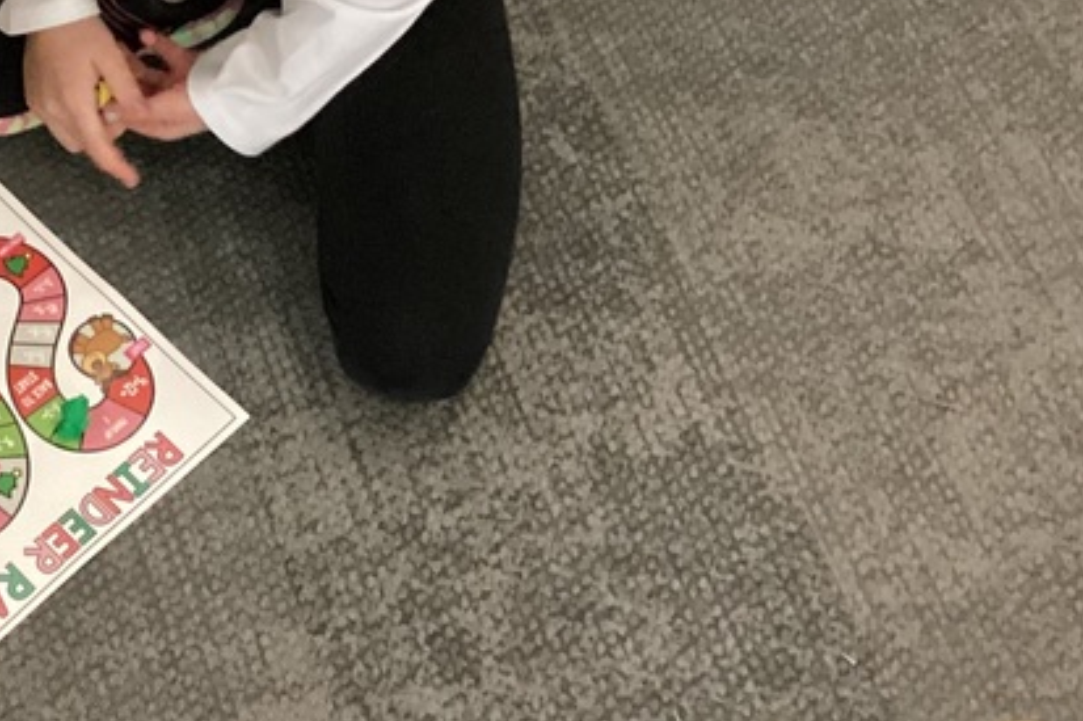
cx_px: -186
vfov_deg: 16.5
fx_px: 2406
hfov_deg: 23.4
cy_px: -73
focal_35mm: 80
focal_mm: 3.3
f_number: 2.4
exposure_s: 1/30
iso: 640
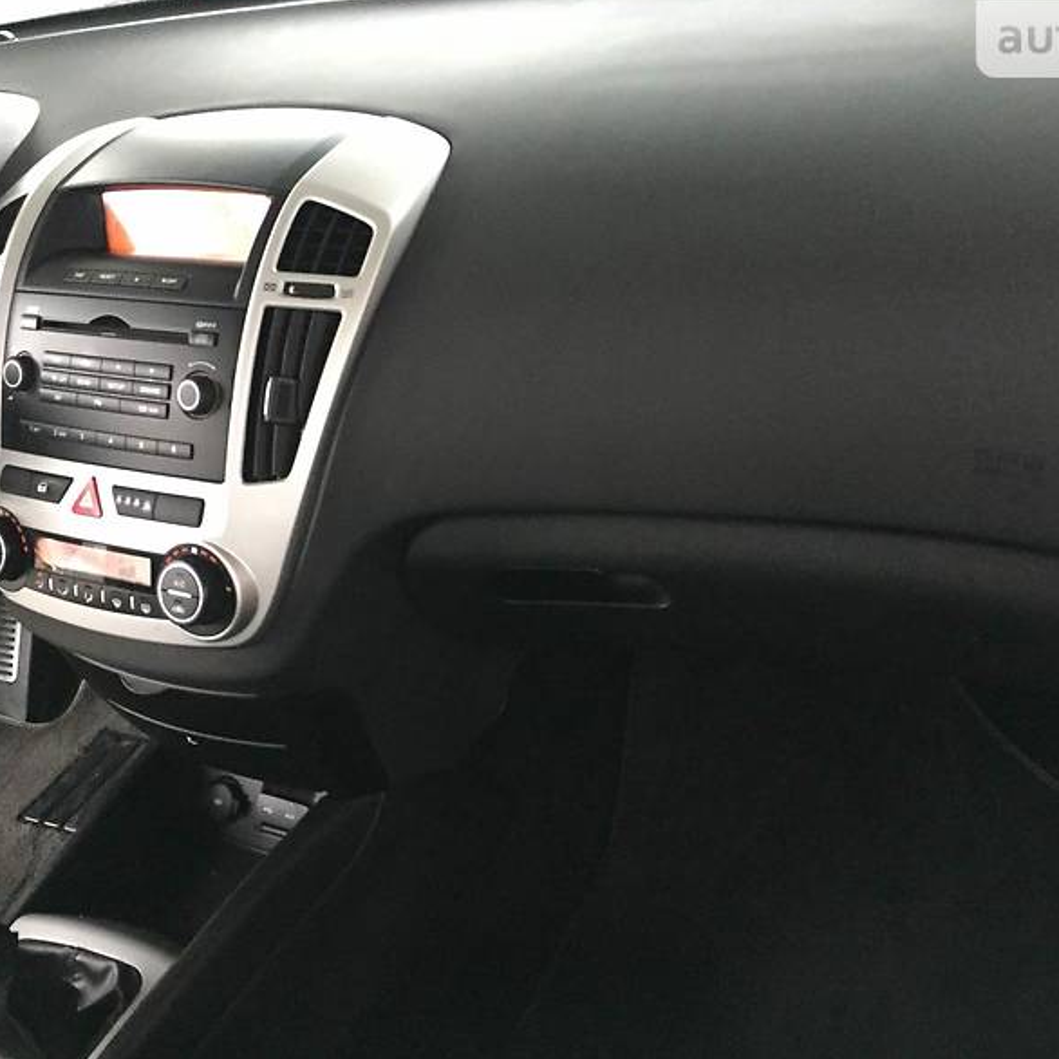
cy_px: 520
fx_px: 1211
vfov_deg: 47.2
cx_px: 540
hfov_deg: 47.2
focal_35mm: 35
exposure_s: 1/17
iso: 320
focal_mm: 4.2
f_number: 2.2
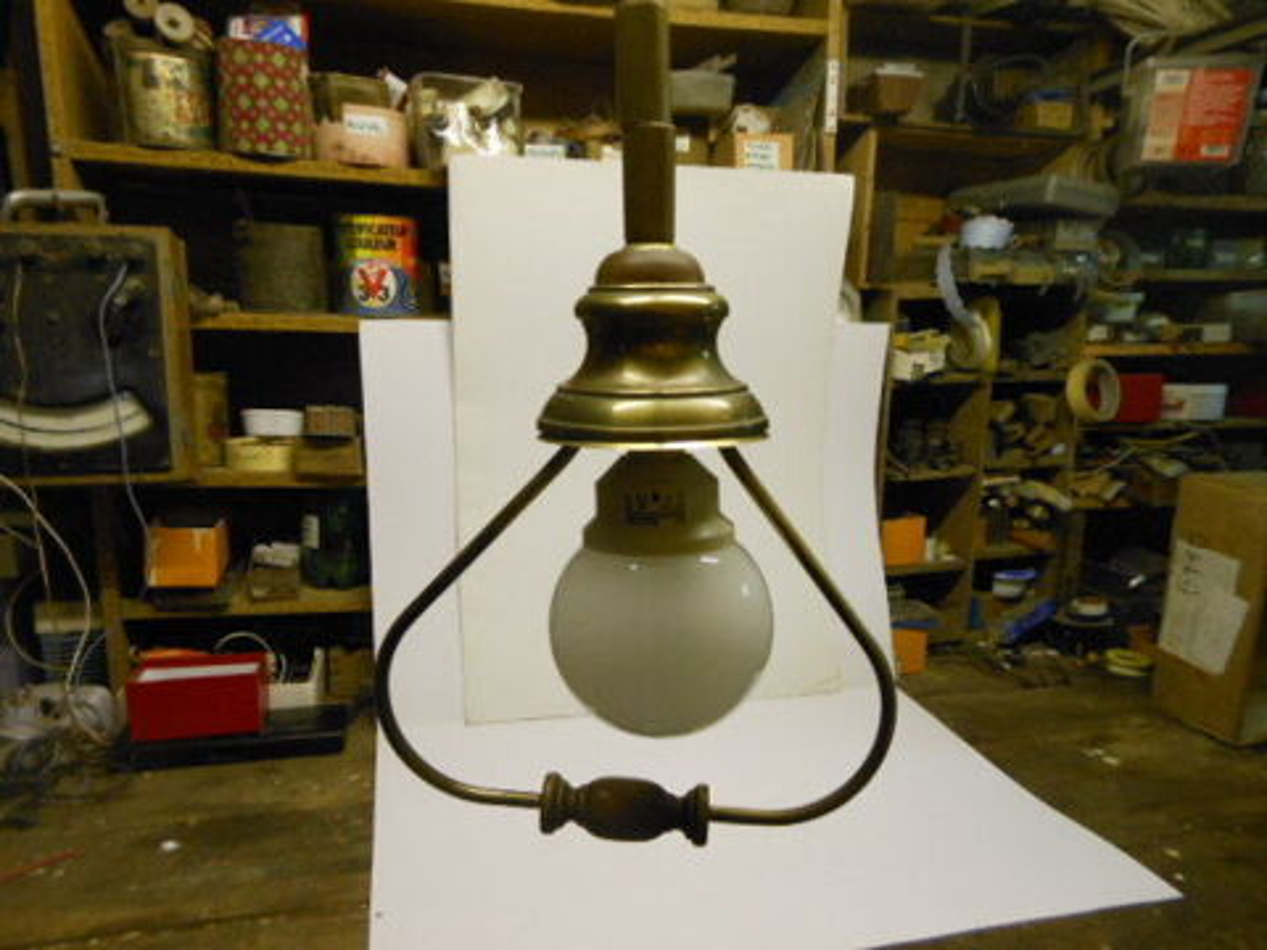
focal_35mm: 25
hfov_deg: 69.4
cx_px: 634
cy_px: 475
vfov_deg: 54.9
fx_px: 915
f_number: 3.2
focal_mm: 4.5
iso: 400
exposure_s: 1/25
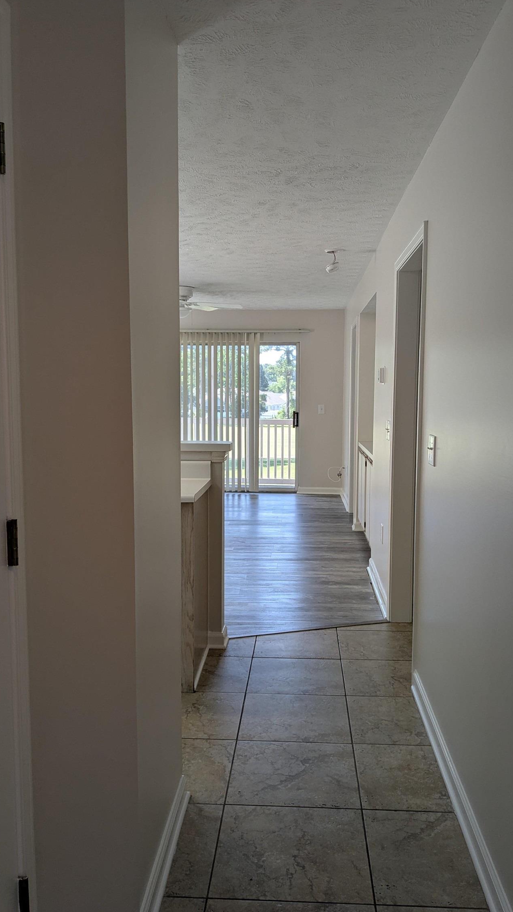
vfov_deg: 64.3
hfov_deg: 38.9
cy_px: 461
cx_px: 266
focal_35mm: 30
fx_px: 725
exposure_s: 1/312
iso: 67
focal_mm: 4.38
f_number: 1.73
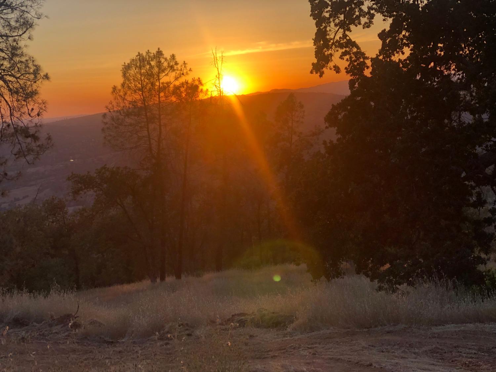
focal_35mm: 57
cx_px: 248
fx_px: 817
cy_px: 186
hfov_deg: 33.8
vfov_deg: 25.7
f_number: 2.8
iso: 20
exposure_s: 1/158
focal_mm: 6.6
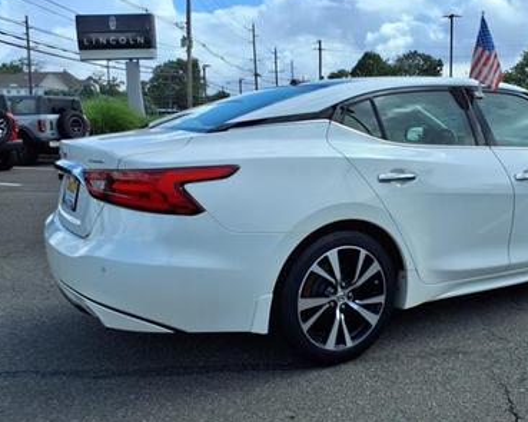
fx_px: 562
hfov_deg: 49.4
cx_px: 351
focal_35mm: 36
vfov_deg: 41.1
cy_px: 206
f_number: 1.9
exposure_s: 1/2500
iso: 40
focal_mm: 3.58
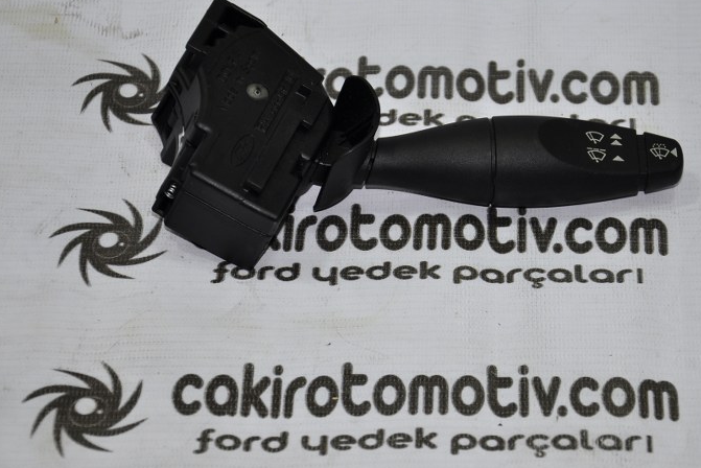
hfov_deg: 13.6
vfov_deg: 9.1
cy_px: 184
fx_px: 2935
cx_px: 430
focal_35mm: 151
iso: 200
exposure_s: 1/60
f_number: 5.3
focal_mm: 75
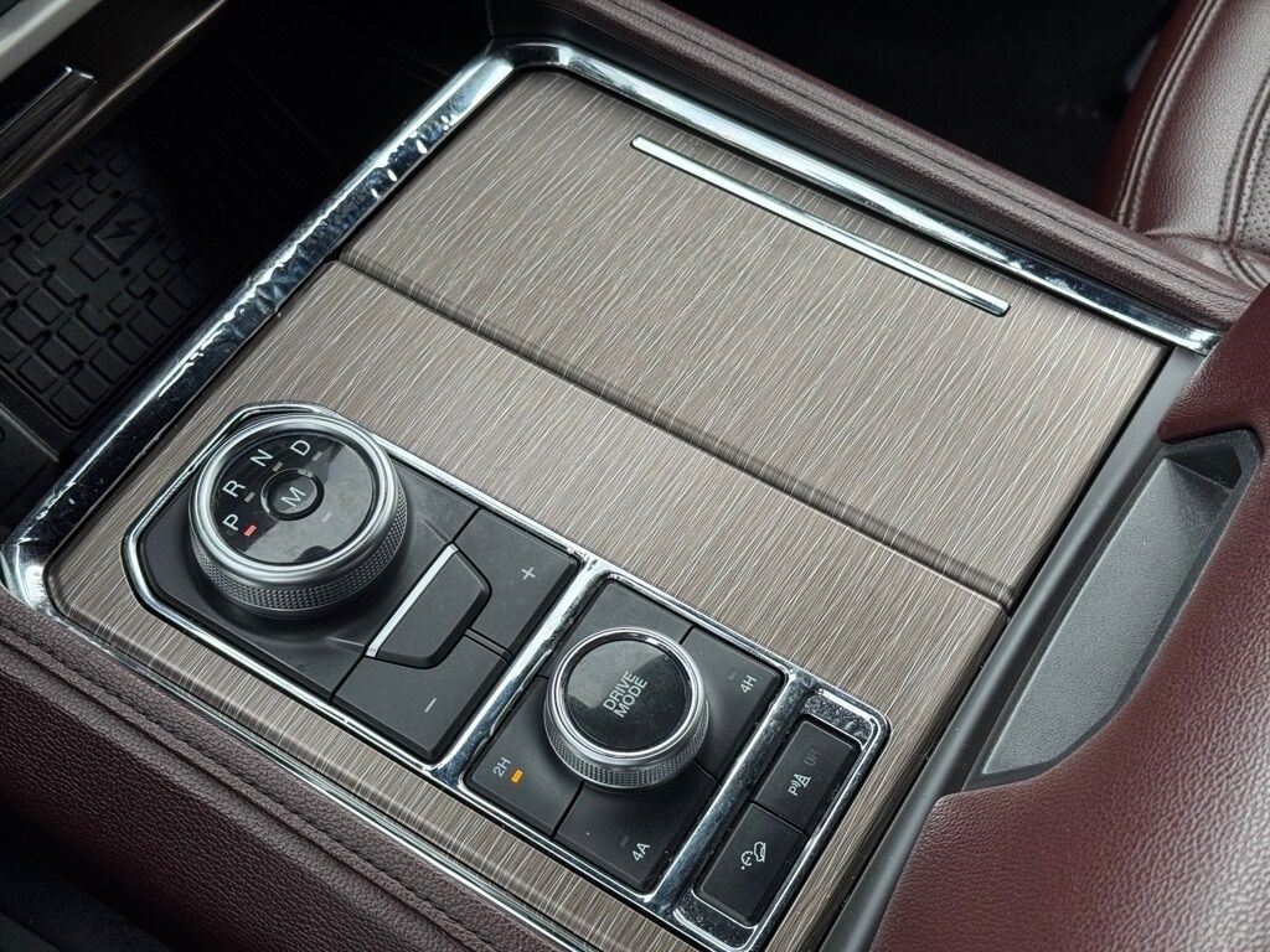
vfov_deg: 30.3
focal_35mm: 48
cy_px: 476
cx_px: 635
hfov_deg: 39.7
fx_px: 1761
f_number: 1.78
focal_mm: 6.76
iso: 64
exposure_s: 1/121
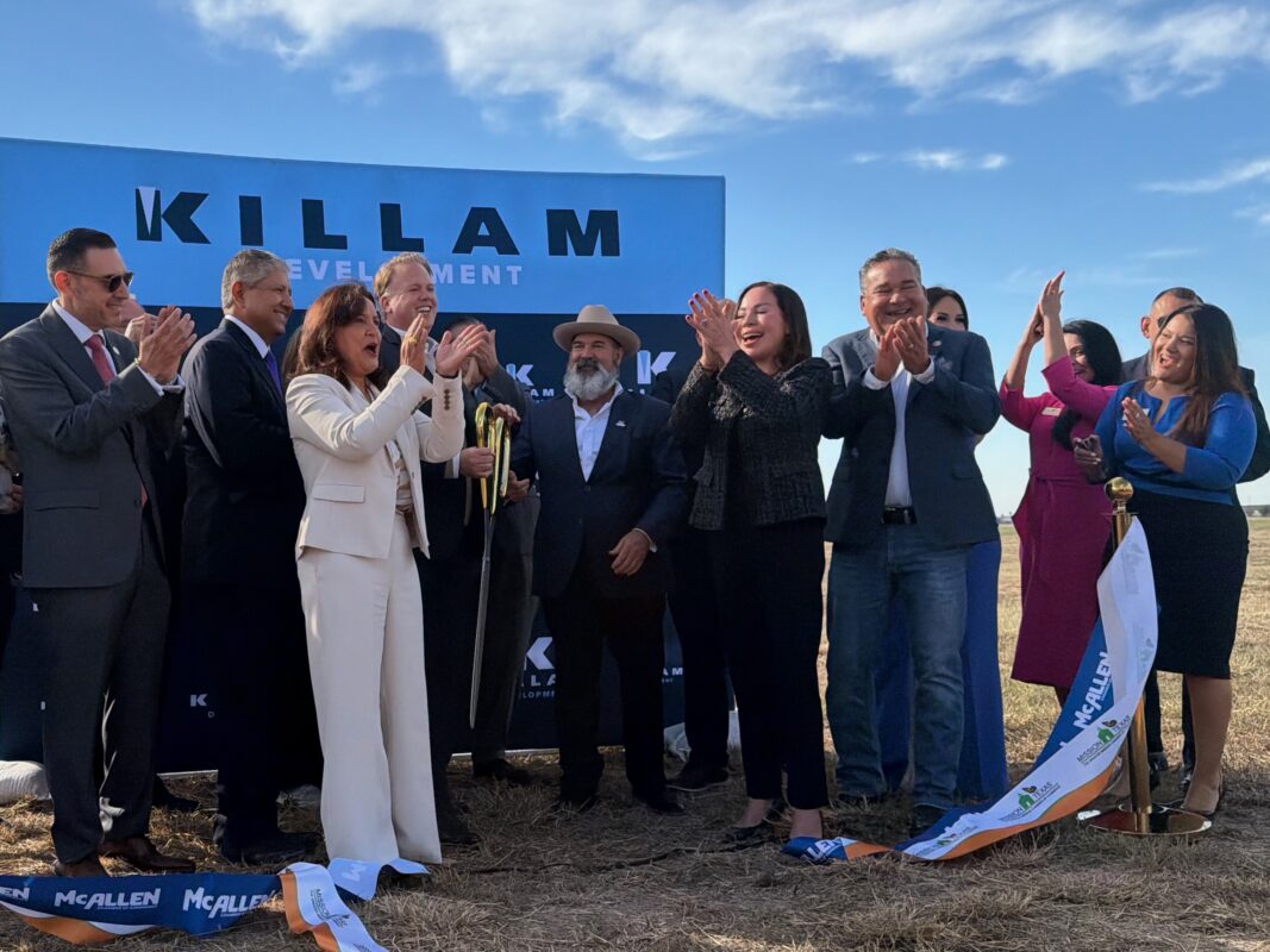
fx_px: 880
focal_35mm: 24
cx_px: 635
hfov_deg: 71.6
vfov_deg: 56.8
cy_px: 476
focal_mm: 6.76
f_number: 1.78
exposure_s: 1/14286
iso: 320
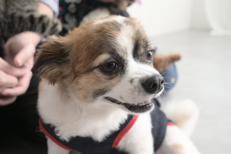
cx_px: 116
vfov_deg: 31.2
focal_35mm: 43
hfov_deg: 45.4
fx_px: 276
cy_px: 77
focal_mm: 43
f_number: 7.1
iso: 640
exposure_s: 1/200
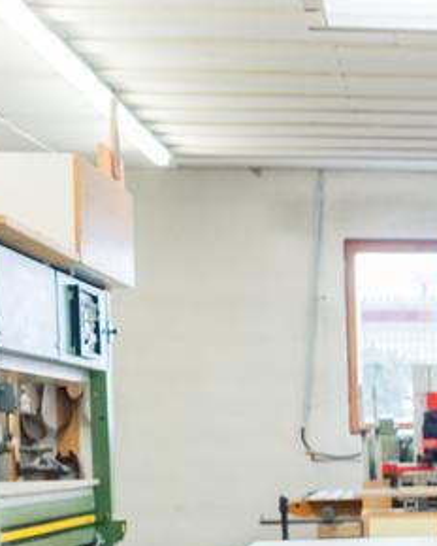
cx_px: 1089
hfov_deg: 9.4
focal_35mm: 145
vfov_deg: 13.1
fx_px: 2344
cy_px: 553
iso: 1000
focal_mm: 28
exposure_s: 1/80
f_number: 3.5
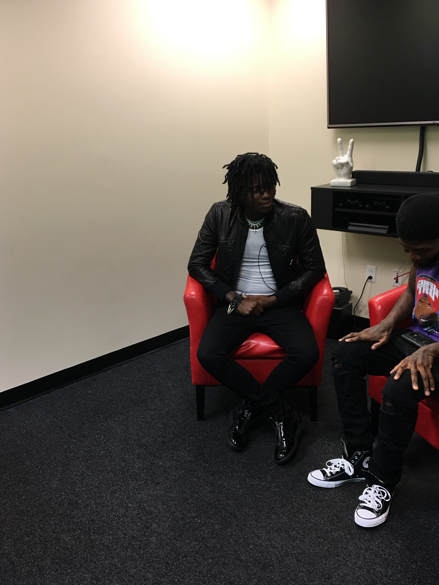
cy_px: 304
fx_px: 541
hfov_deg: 44.2
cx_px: 220
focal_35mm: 32
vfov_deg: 56.8
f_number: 2.2
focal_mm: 4.15
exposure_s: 1/30
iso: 40
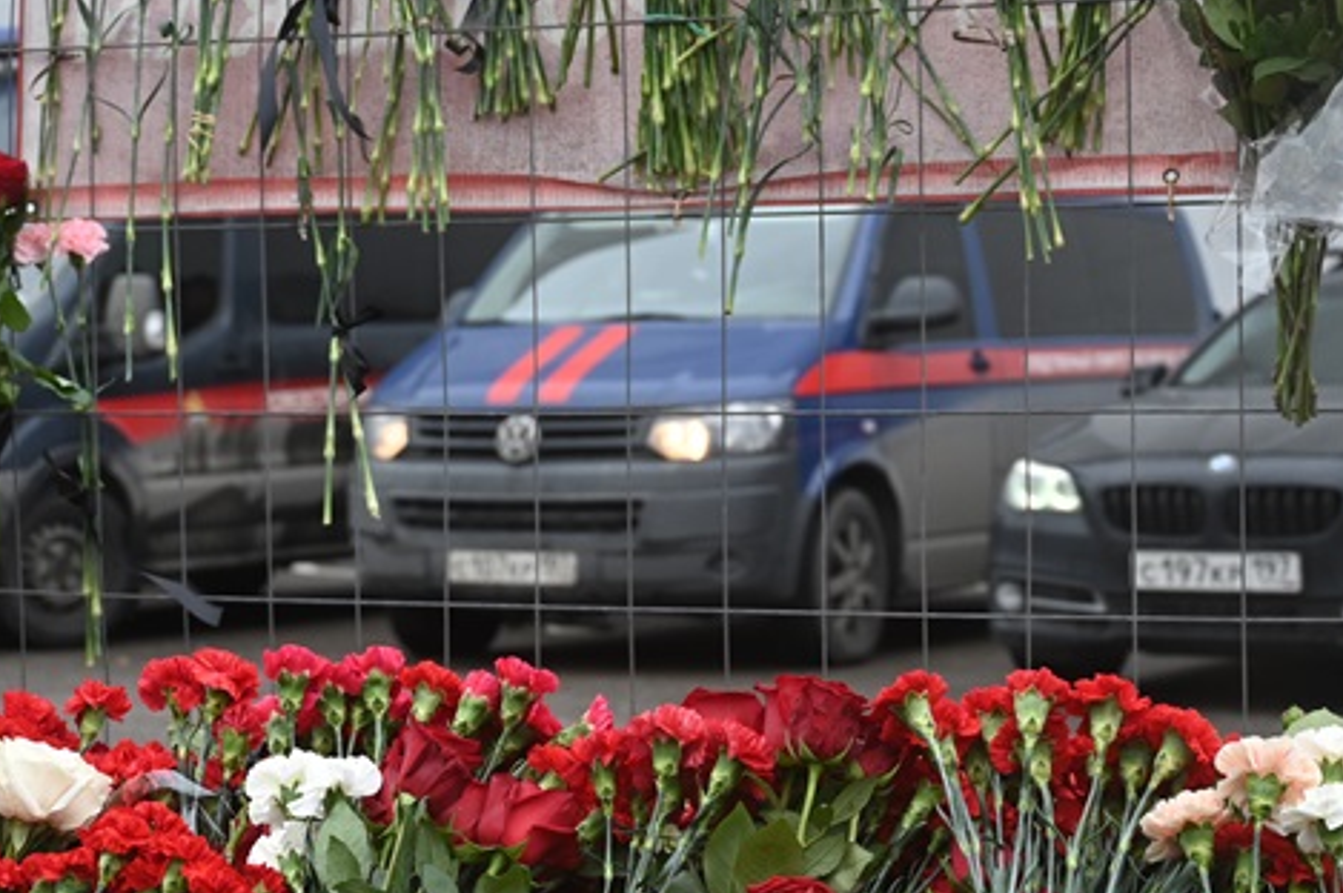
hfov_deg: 22.9
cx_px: 566
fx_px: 3318
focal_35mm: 89
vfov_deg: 15.3
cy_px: 233
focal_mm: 46
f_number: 4
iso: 800
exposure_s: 1/800
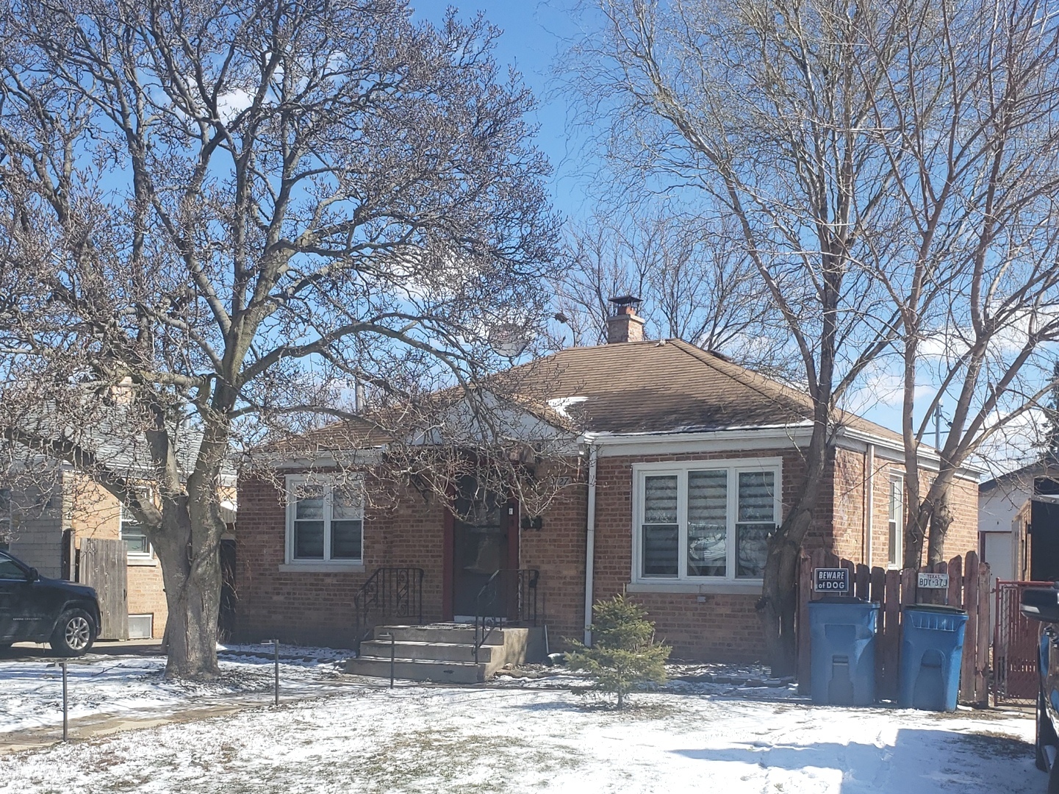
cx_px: 530
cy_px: 397
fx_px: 795
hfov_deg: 67.3
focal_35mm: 26
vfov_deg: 53.0
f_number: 2.4
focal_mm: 4.3
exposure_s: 1/1668
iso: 50
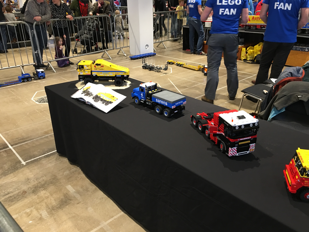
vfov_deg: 48.2
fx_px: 259
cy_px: 116
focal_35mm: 29
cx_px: 154
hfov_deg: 61.7
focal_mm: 4.15
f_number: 2.2
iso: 100
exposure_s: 1/17
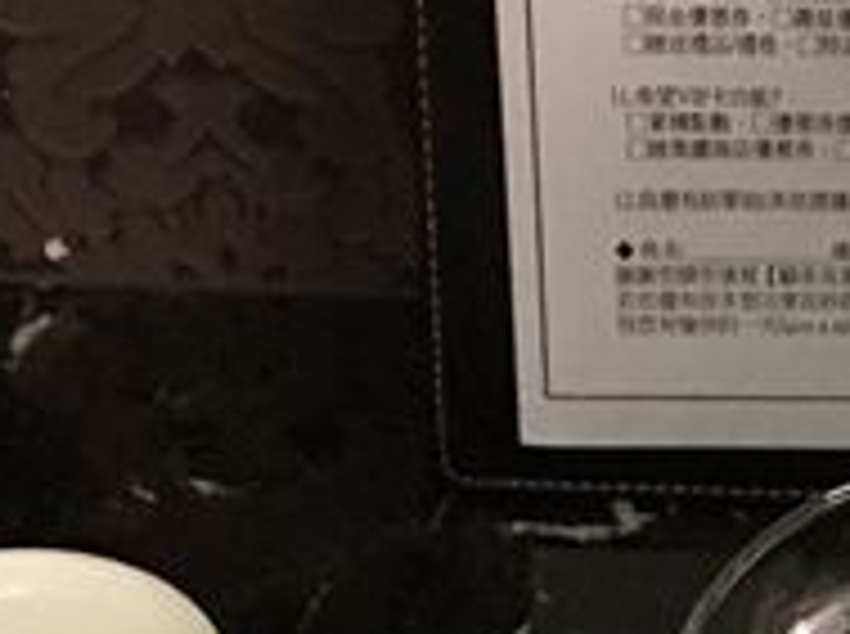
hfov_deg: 15.6
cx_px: 944
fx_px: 3015
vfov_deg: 11.0
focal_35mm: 123
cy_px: 1255
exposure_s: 1/4
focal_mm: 4.15
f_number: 2.2
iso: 100
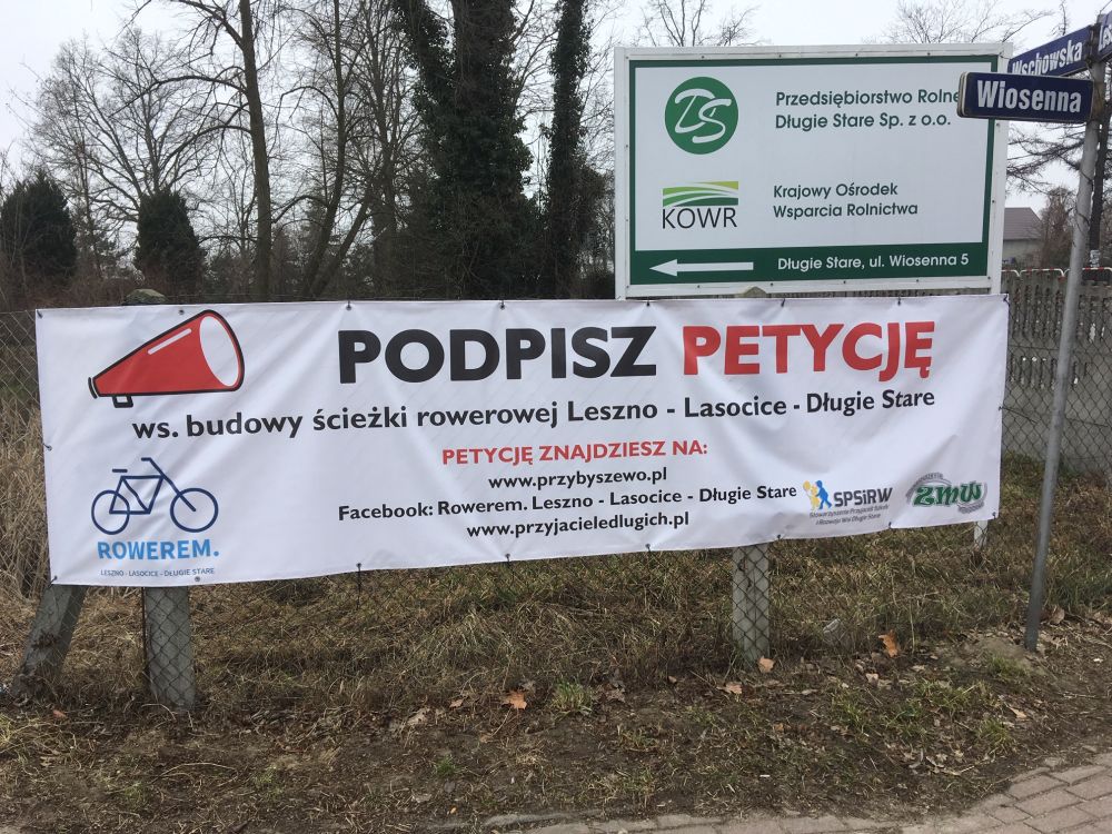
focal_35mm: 29
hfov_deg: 61.7
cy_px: 417
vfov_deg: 48.2
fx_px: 932
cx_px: 556
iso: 25
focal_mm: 4.15
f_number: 2.2
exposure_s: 1/413
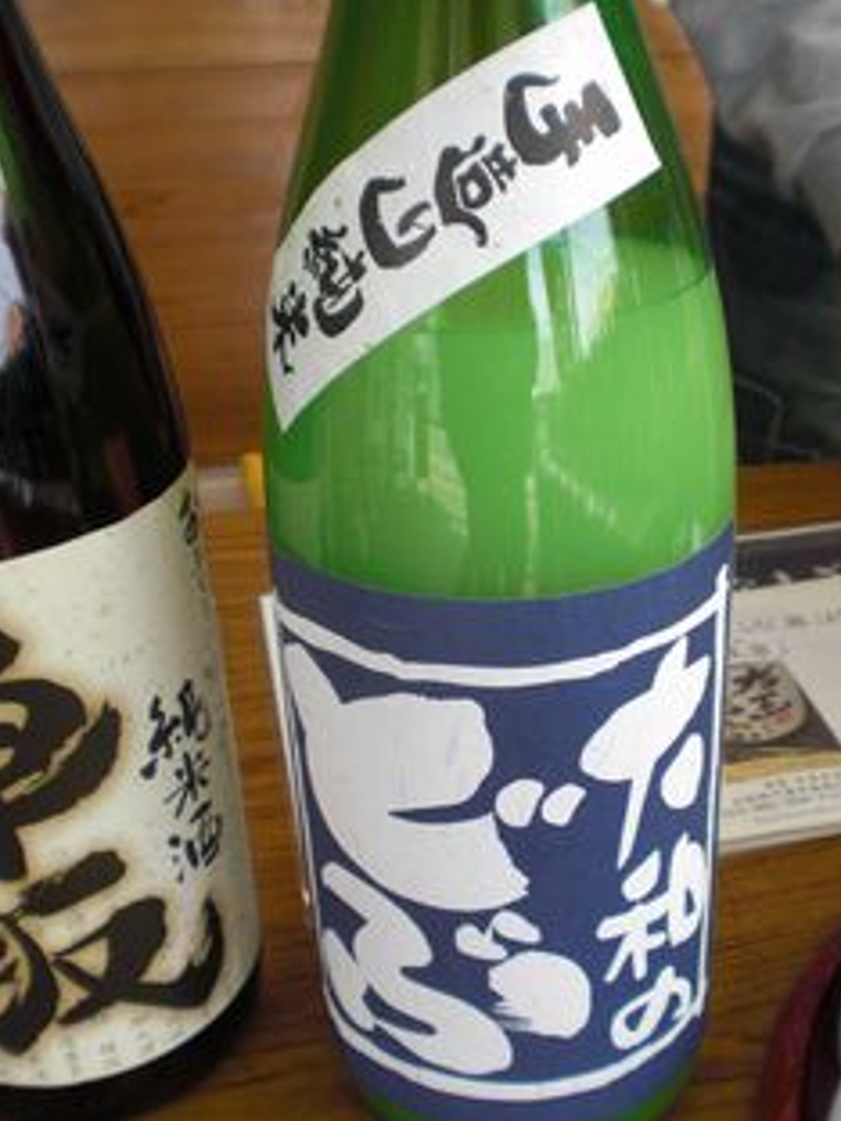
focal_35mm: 42
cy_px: 580
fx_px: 1361
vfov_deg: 44.8
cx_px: 451
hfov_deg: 34.3
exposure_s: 1/100
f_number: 3.1
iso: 100
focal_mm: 6.3
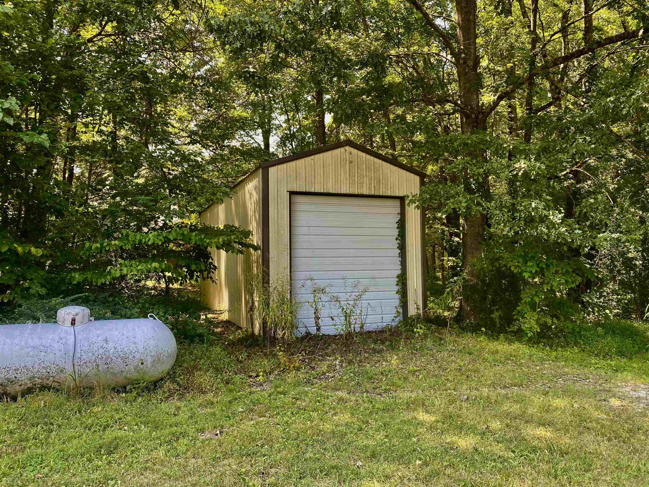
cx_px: 324
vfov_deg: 53.1
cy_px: 244
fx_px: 487
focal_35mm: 26
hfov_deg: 67.3
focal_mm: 4.25
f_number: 1.8
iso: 32
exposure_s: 1/144
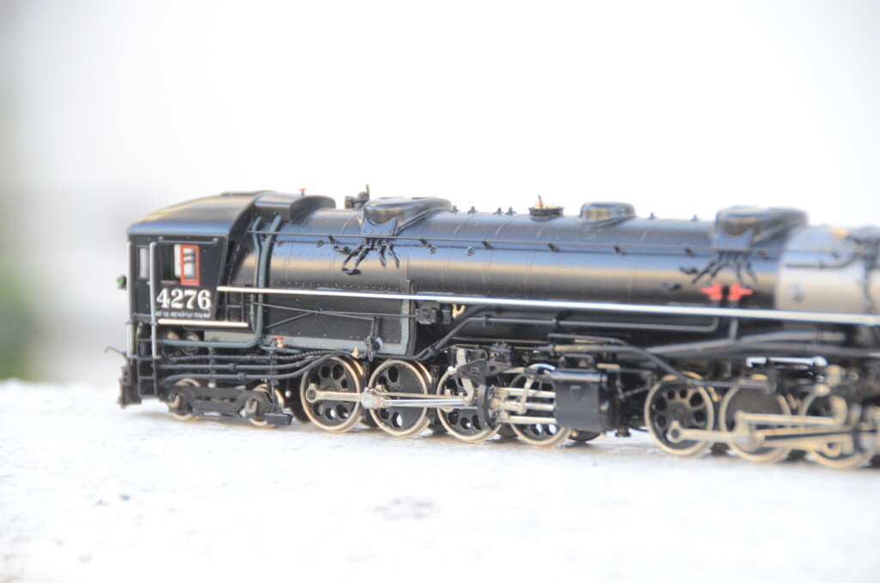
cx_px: 440
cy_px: 292
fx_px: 6220
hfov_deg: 8.1
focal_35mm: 255
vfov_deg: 5.4
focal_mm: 170
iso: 1600
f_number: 5.6
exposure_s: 1/200
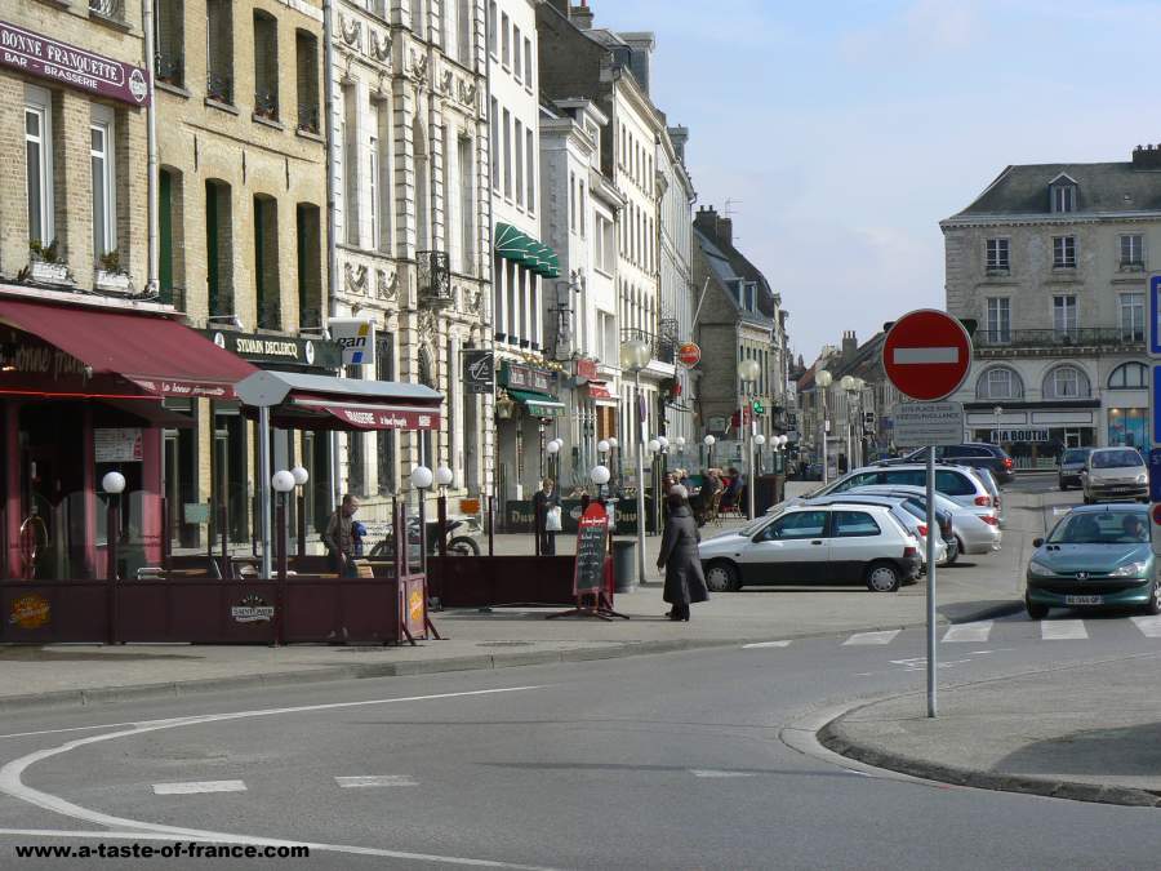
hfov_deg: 25.7
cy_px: 436
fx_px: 2549
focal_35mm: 76
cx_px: 580
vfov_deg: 19.4
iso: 80
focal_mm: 12.6
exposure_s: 1/500
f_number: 6.3
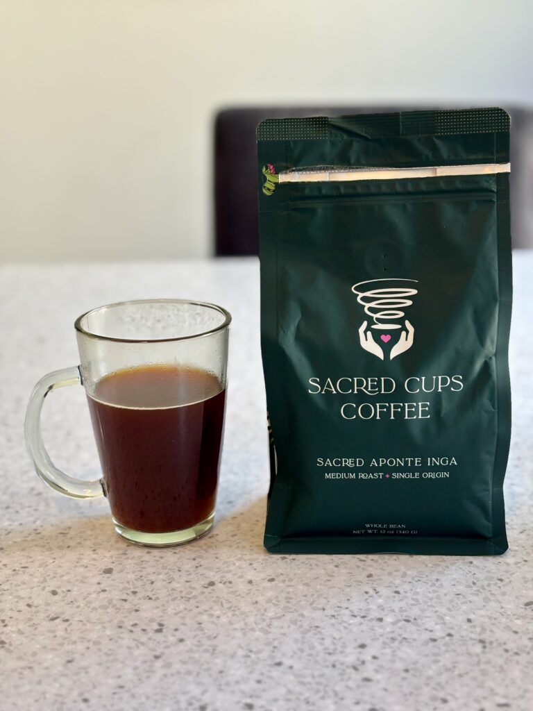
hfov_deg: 28.0
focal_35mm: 52
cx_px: 266
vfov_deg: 36.8
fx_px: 1068
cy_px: 356
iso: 80
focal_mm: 5.96
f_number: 1.6
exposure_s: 1/60
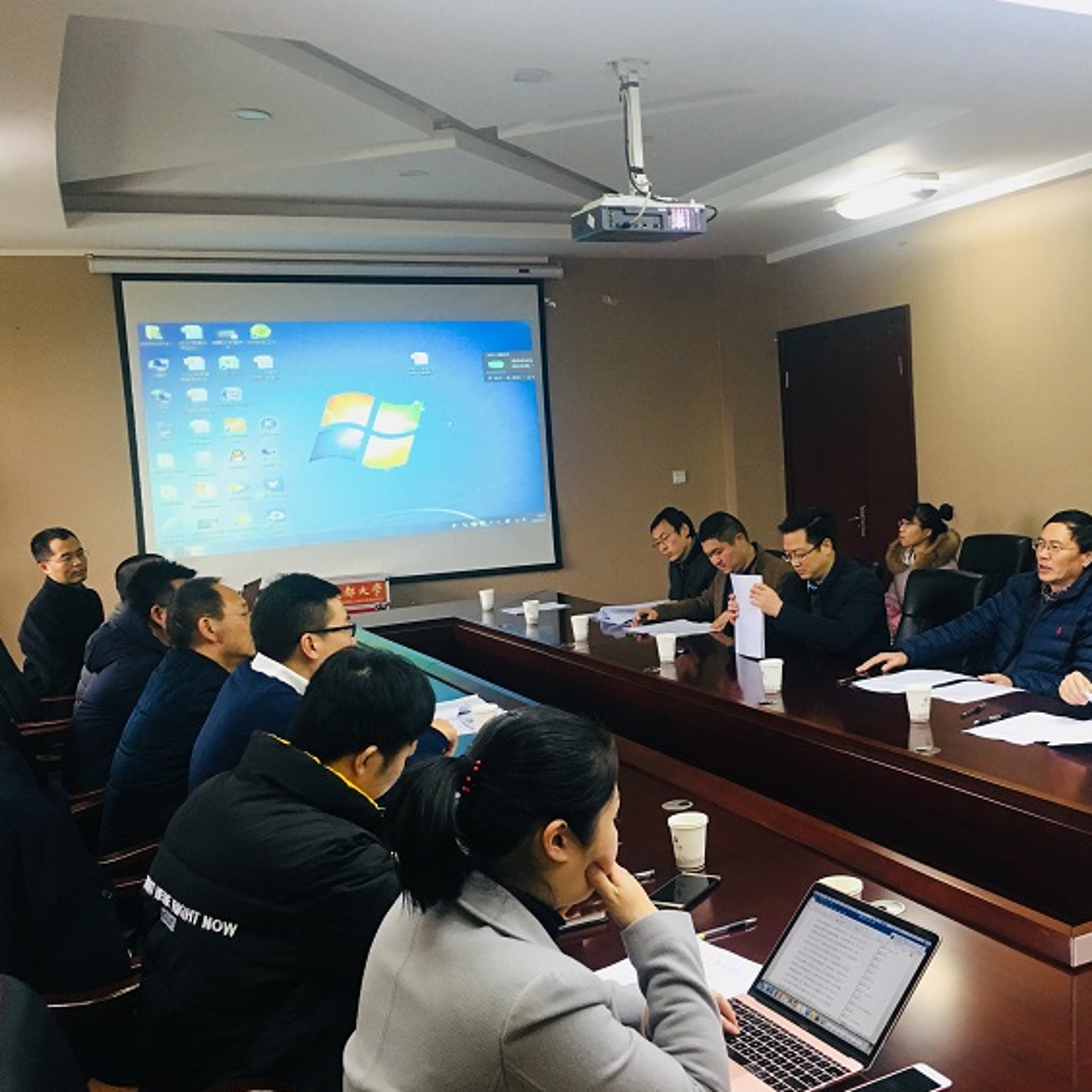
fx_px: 1249
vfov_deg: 47.2
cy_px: 539
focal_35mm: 35
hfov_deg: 46.4
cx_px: 740
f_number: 2.2
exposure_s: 1/33
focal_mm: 4.15
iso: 160
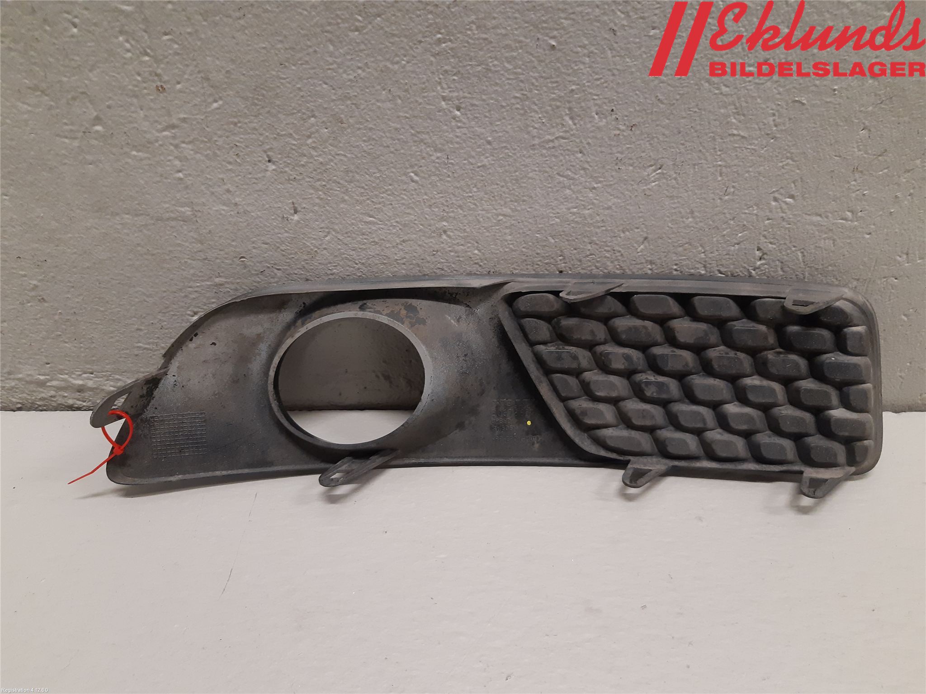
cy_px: 347
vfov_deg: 53.1
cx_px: 463
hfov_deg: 67.3
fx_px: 696
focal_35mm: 26
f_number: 1.7
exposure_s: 1/50
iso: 160
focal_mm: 3.93
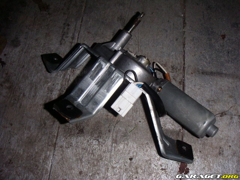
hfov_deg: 49.0
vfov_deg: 37.7
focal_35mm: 38
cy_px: 90
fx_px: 263
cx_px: 120
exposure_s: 1/50
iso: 160
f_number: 6.6
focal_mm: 6
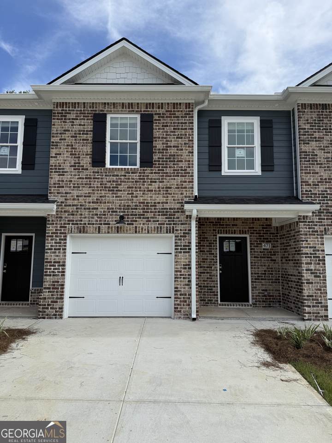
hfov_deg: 56.8
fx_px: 307
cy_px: 222
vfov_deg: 71.6
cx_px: 166
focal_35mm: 24
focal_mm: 6.76
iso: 80
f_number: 1.78
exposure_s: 1/3759
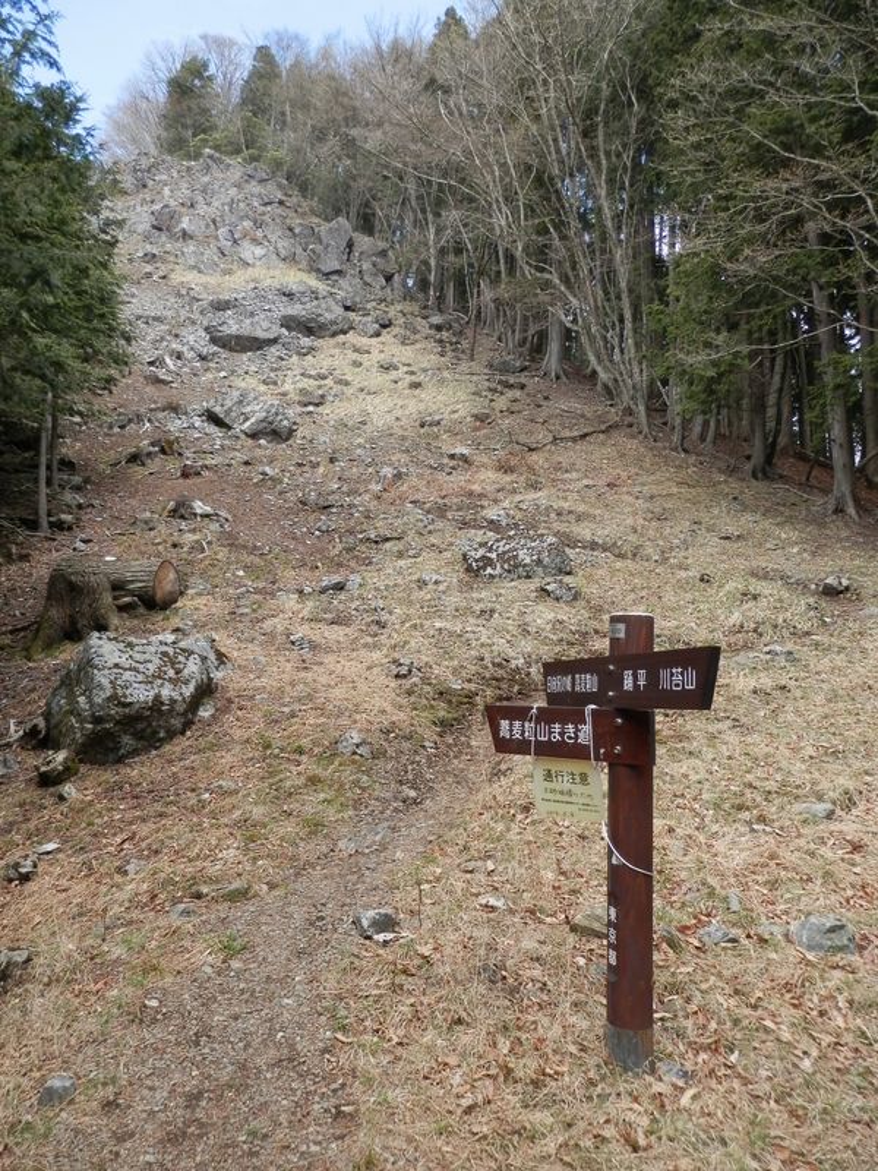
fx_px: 845
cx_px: 439
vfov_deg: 69.4
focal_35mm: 25
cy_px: 586
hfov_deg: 54.9
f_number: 3
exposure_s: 1/320
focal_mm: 4.5
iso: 80
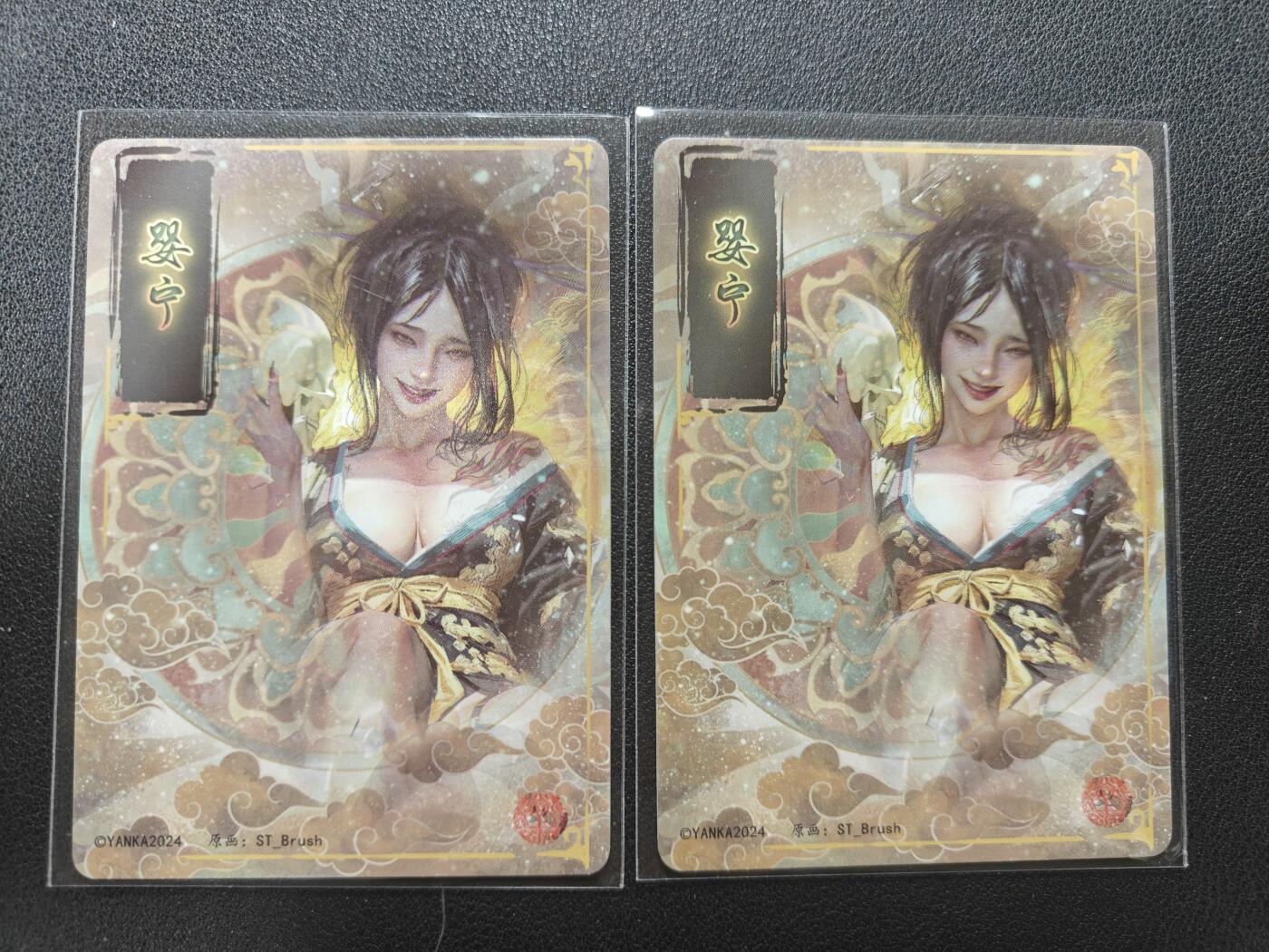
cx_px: 634
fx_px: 880
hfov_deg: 71.6
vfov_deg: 56.8
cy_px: 476
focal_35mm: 24
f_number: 1.8
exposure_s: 1/43
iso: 400
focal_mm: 5.59
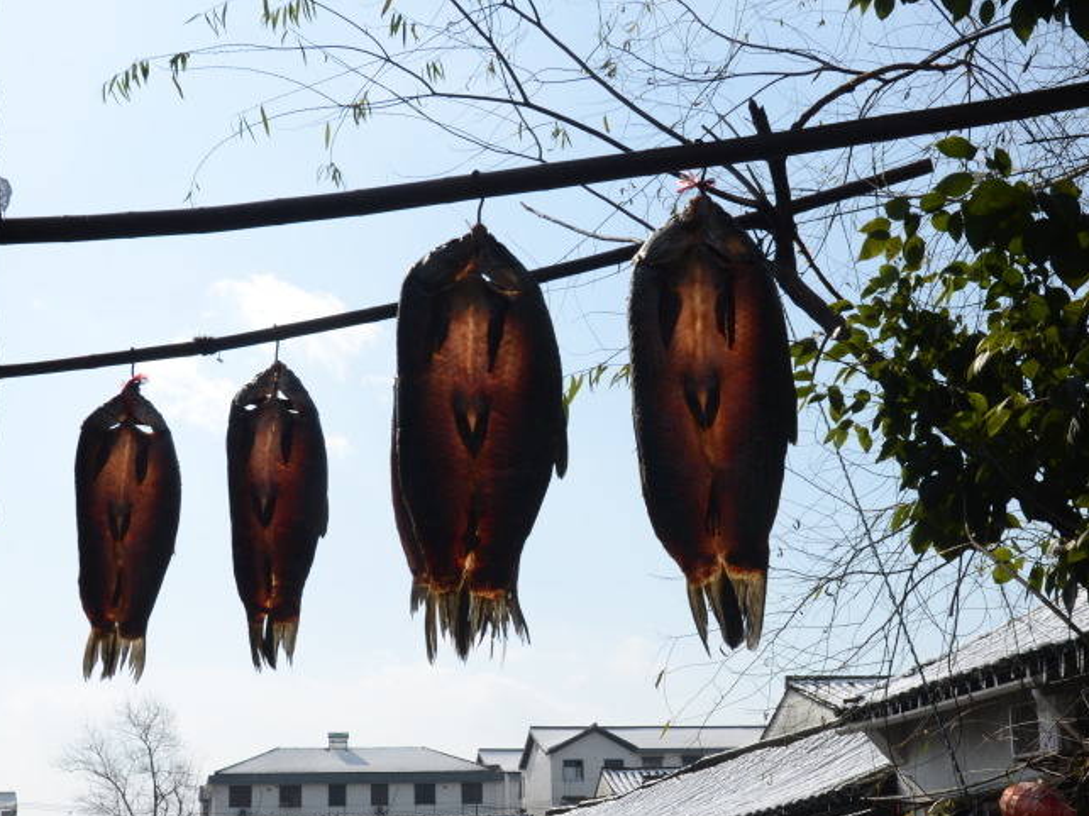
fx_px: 1730
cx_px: 711
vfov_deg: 26.4
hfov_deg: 34.7
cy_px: 545
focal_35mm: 55
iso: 100
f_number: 10
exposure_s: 1/160
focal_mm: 24
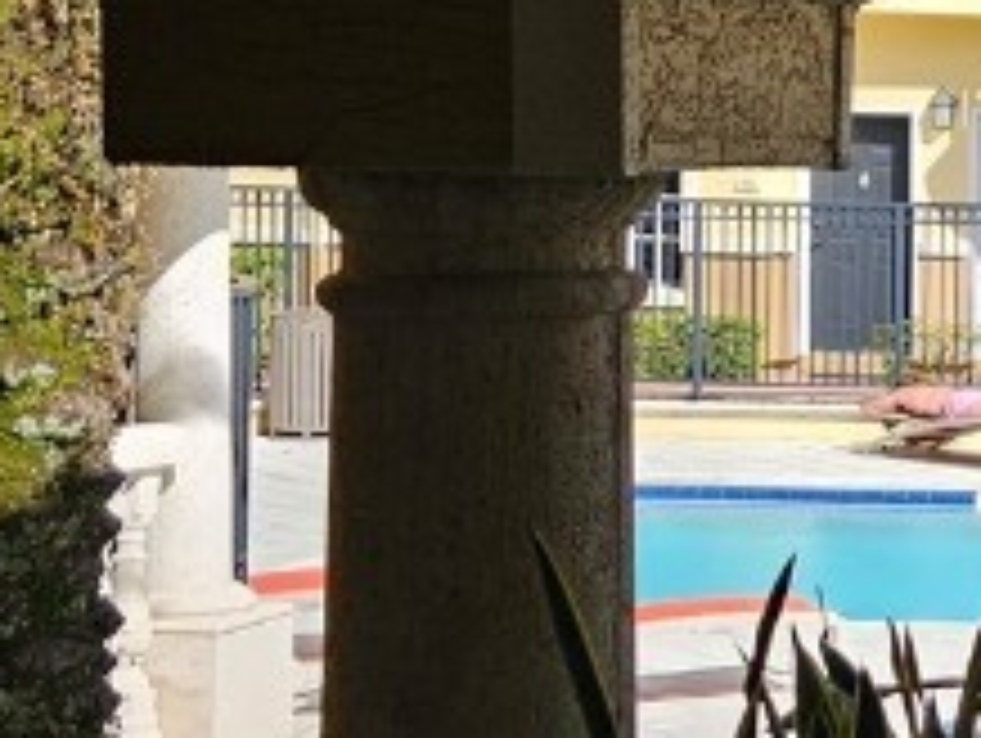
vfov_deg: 13.7
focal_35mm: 108
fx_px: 3064
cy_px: 238
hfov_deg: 14.9
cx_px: 1962
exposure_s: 1/468
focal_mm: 6.3
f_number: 1.7
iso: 10
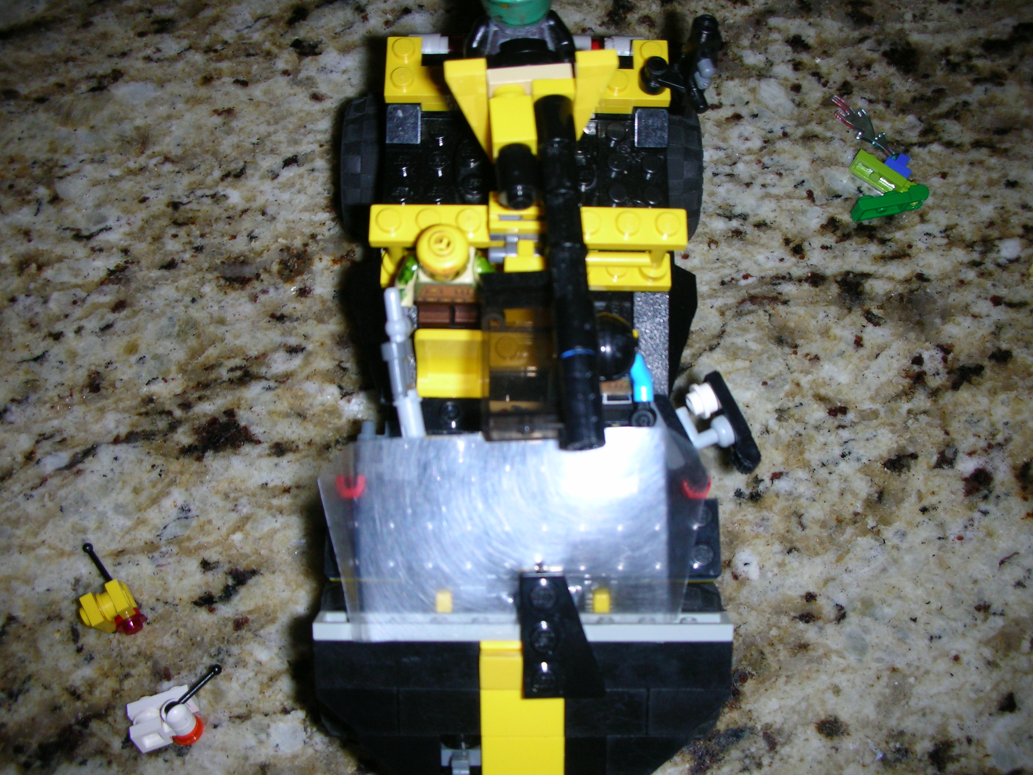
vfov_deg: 40.7
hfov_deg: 52.6
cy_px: 388
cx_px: 516
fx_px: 1044
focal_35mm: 35
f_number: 3
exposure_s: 1/60.1
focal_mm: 5.8
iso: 50
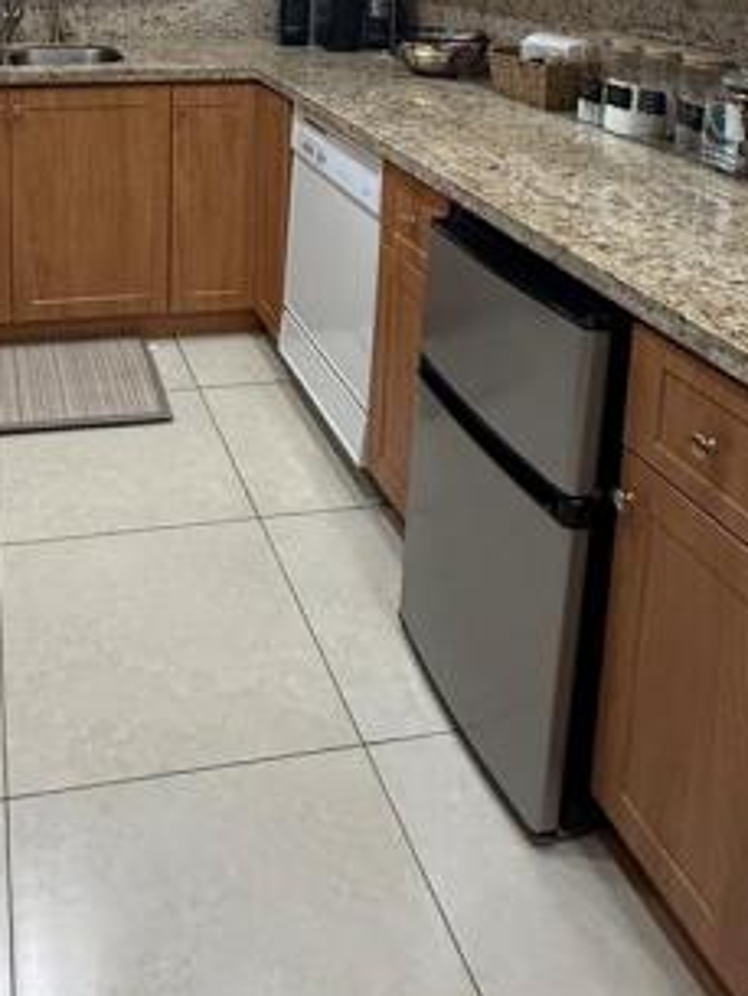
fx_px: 950
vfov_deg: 48.3
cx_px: 137
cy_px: 65
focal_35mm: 33
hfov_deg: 41.0
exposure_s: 1/120
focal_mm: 2.22
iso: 400
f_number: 2.2
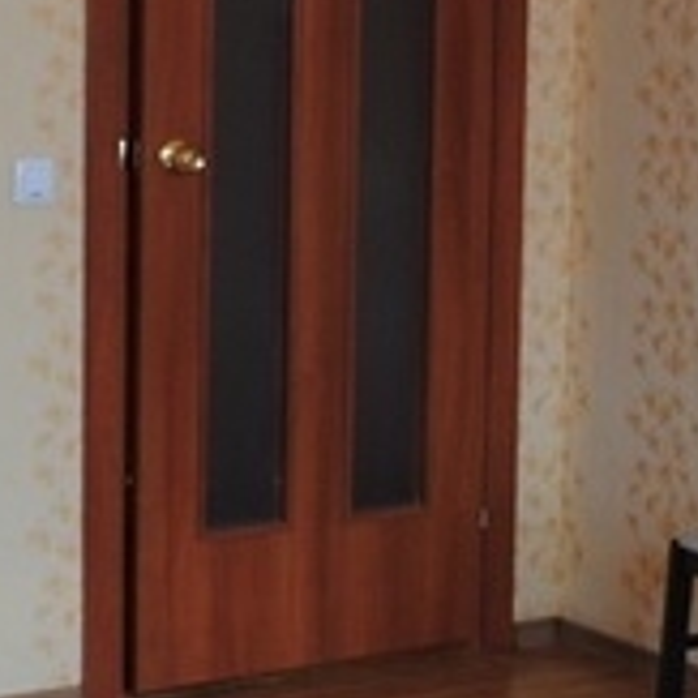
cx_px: 150
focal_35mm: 125
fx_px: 2852
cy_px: 225
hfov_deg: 13.9
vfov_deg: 13.9
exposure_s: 1/30
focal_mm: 20
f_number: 3.8
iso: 200
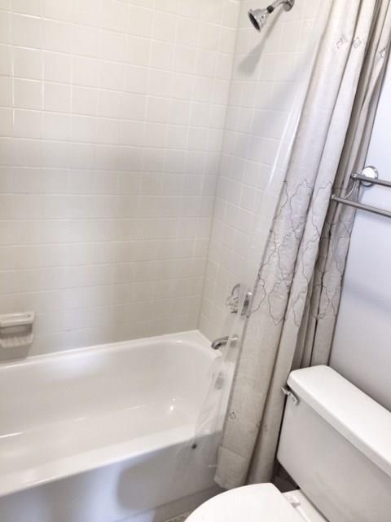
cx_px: 196
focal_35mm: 29
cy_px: 261
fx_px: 437
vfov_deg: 61.7
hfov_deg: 48.2
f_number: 2.2
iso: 64
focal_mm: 4.15
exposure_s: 1/30
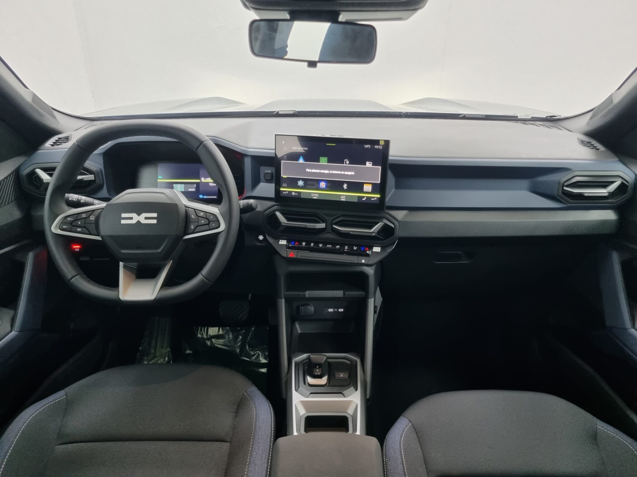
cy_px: 238
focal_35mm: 26
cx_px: 318
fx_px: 478
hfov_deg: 67.3
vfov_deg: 53.1
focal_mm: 5.4
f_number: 1.8
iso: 320
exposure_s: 1/48
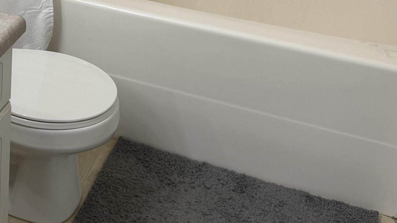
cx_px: 51
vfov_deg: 18.7
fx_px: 663
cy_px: 17
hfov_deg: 32.0
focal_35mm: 63
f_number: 1.78
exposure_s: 1/120
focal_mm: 6.76
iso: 64
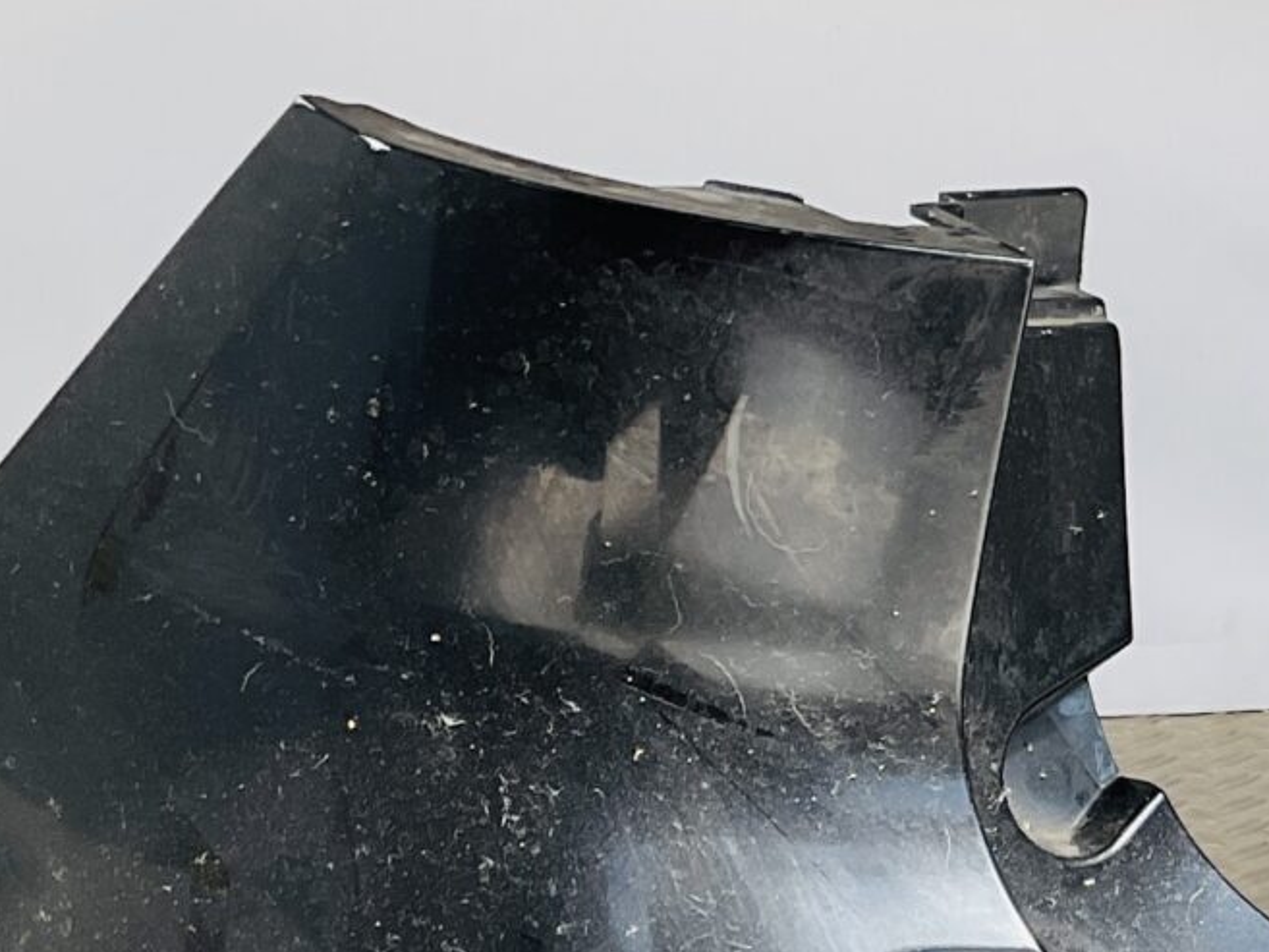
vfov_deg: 13.1
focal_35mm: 113
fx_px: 4143
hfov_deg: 16.7
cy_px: 489
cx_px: 1505
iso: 16
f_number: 1.8
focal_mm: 3
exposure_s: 1/406
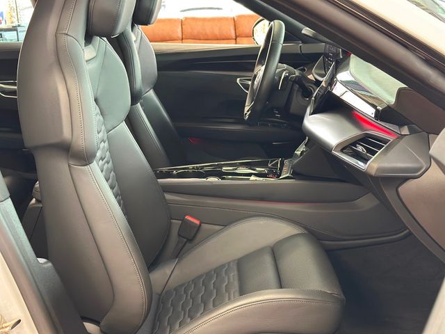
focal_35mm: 48
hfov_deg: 39.7
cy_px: 167
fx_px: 617
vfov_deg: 30.3
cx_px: 222
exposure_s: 1/60
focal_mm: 6.86
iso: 400
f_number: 1.78
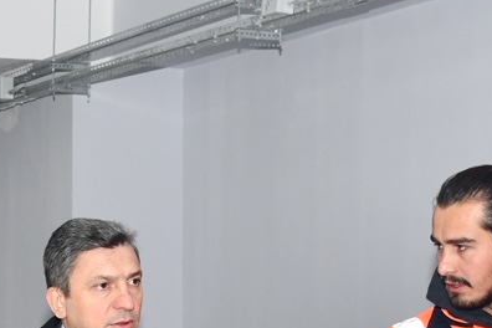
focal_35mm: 125
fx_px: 1708
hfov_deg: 16.0
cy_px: 565
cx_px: -9
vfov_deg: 10.4
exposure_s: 1/60
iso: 640
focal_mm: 24
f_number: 6.3
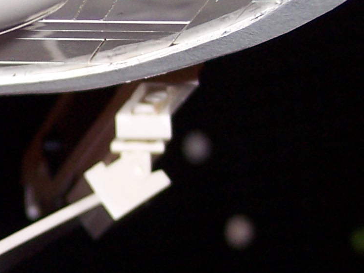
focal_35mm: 150
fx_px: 1577
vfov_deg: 9.9
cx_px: -112
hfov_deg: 12.7
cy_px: 146
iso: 100
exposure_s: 1/60
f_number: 2.8
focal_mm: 8
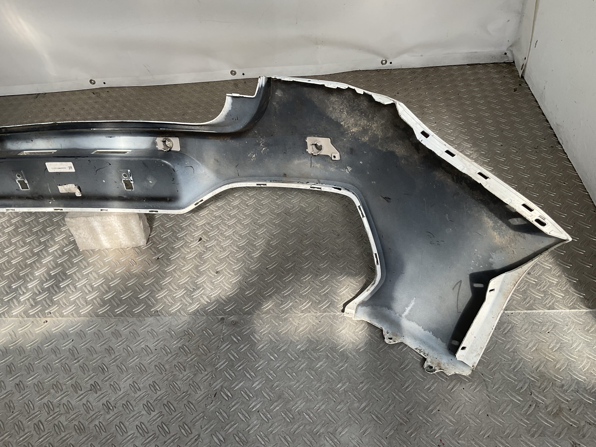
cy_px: 224
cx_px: 298
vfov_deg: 48.2
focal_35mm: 29
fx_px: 499
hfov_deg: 61.7
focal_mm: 3
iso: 16
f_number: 1.8
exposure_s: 1/491
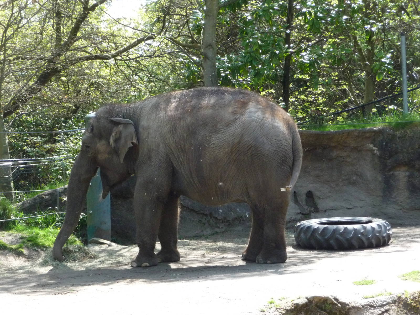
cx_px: 210
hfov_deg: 15.4
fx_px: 1553
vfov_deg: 11.6
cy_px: 158
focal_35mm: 128
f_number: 4.7
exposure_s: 1/400
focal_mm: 21.8
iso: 400
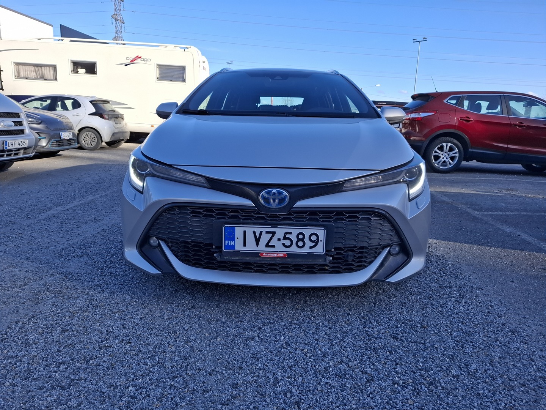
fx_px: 363
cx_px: 273
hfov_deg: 73.9
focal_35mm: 23
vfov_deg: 58.9
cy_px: 205
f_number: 1.8
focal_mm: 5.54
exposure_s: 1/1120
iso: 50
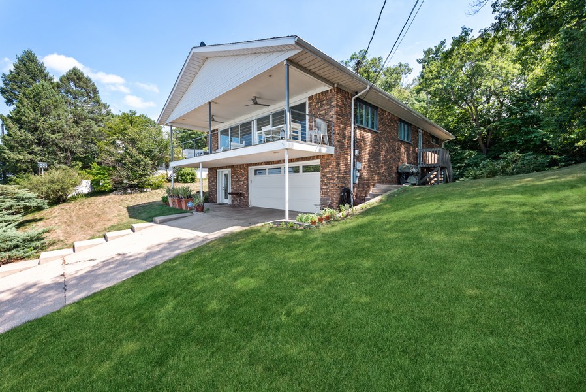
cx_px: 293
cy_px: 196
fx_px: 244
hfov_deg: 100.4
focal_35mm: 15
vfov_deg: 77.4
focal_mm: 15
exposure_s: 1/40
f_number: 11
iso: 250
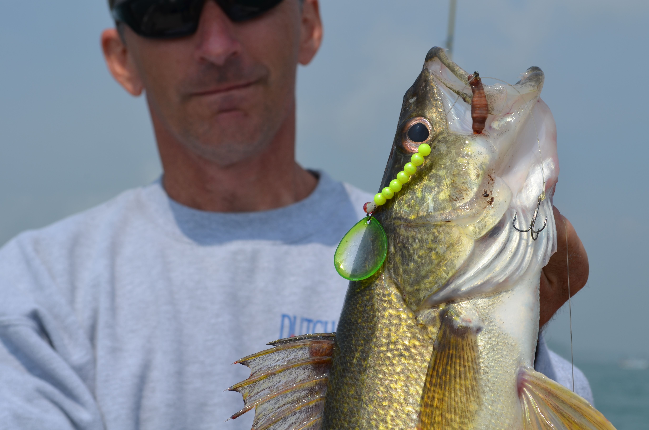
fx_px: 1484
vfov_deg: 16.5
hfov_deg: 24.7
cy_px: 215
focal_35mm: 82
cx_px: 324
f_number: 10
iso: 100
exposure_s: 1/400
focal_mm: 55
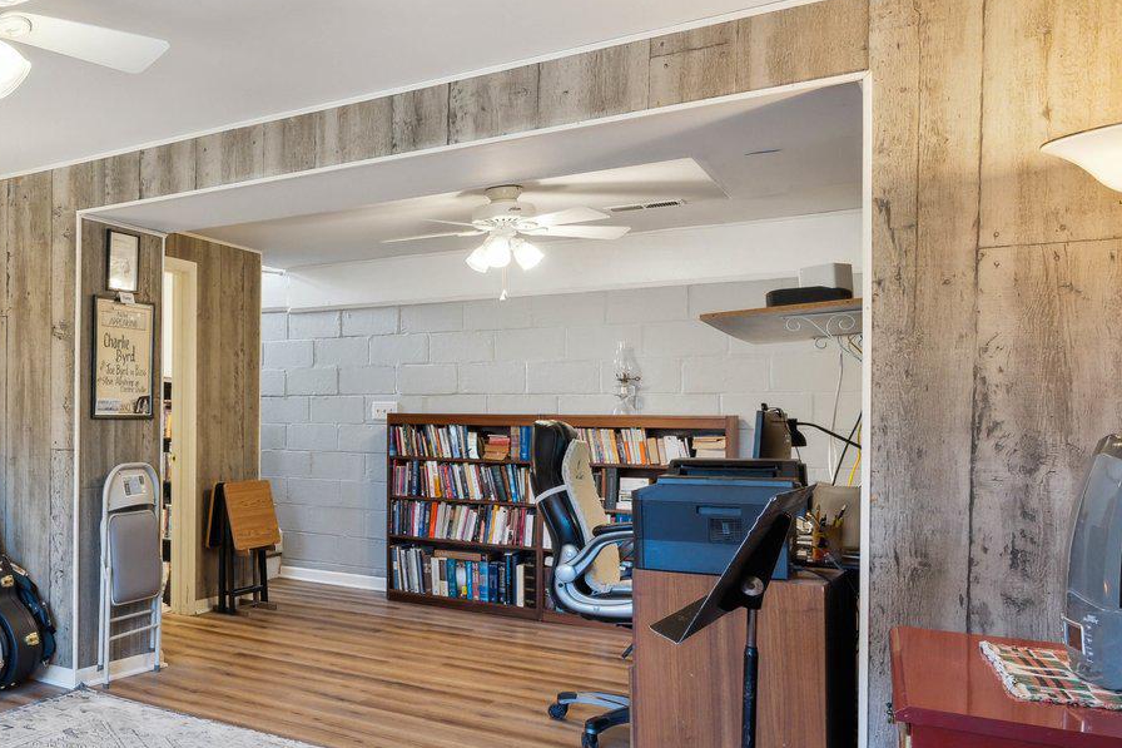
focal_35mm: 32
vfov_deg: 41.0
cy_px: 422
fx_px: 997
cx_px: 1
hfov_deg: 48.4
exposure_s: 1/13
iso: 400
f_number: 7.1
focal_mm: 14
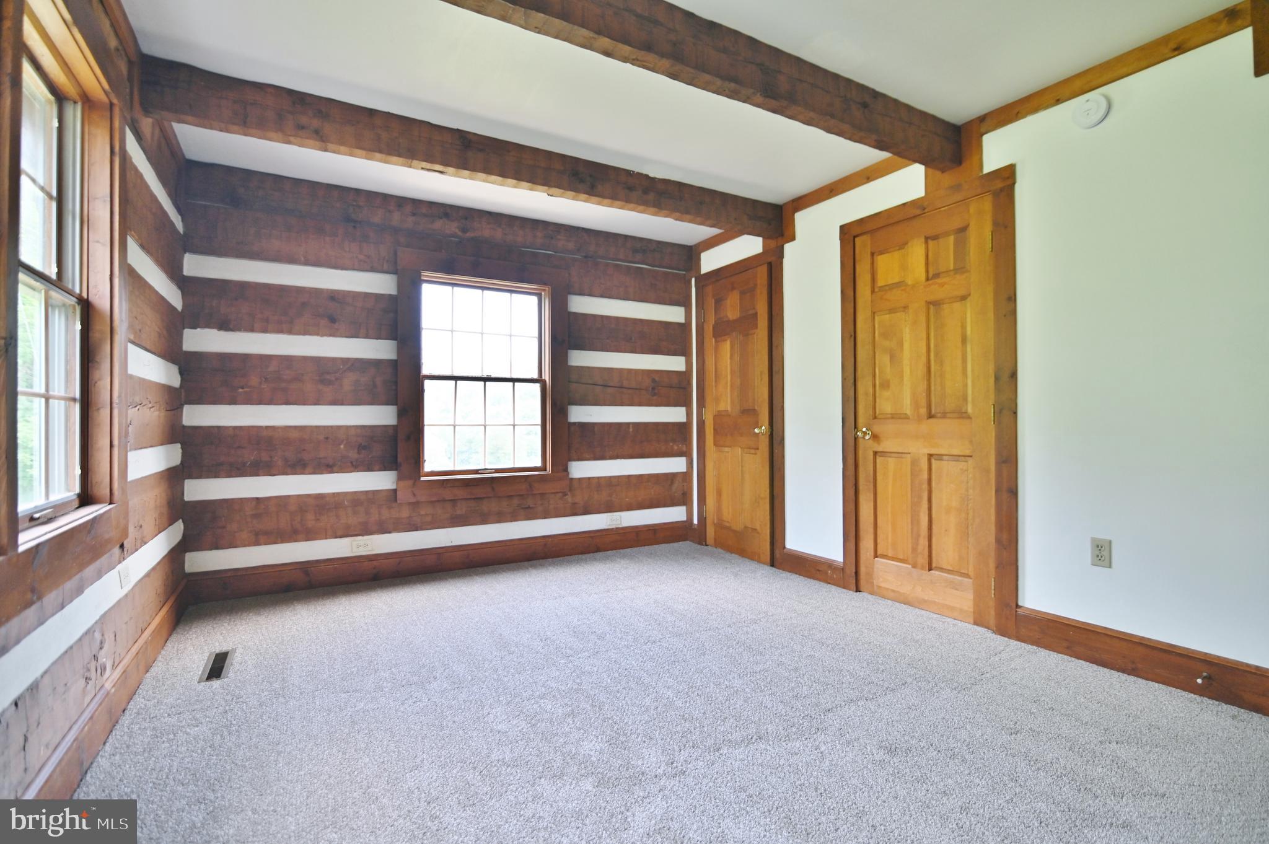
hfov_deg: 96.8
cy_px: 422
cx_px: 634
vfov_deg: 73.7
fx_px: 564
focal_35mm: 16
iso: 450
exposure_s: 1/125
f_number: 2.8
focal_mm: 16
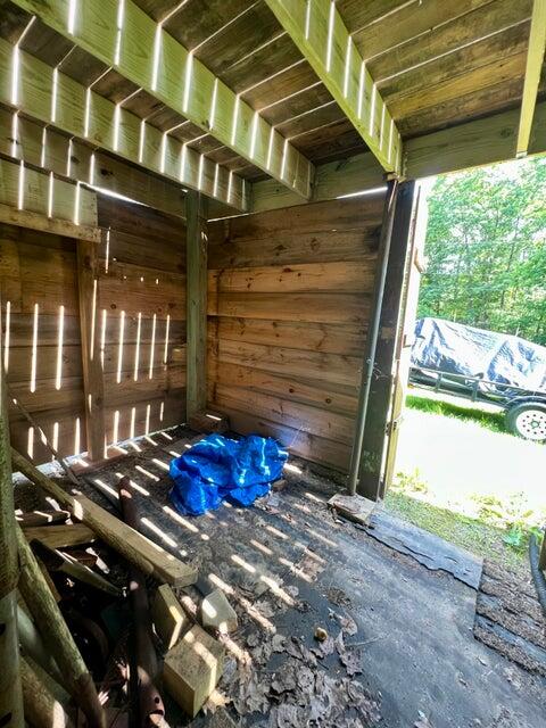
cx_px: 273
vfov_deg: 106.2
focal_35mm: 13
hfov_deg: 89.9
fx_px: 273
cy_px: 364
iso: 250
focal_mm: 1.57
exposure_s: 1/68
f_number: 1.8
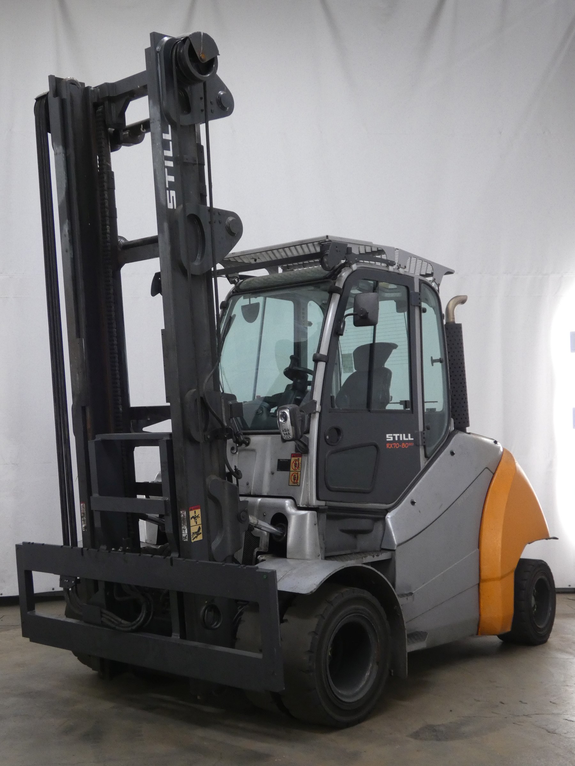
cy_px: 383
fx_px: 952
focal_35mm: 43
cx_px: 288
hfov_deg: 33.6
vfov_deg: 43.9
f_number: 3.7
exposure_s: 1/80
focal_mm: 7.8
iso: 500
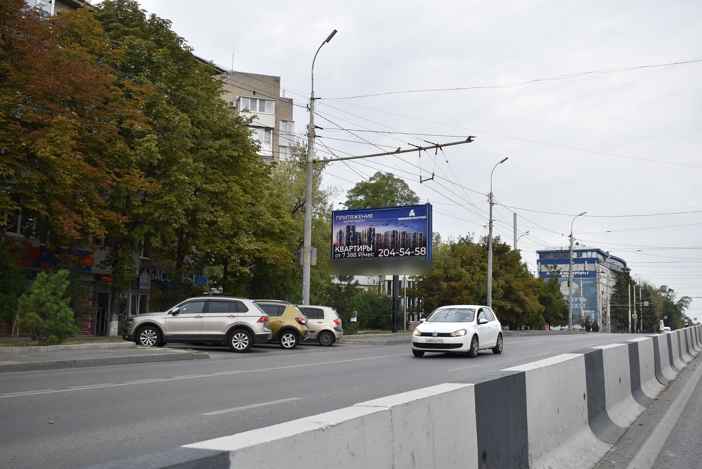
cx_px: 351
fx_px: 732
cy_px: 234
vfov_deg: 35.6
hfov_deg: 51.2
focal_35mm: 38
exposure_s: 1/1250
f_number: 5
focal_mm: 25
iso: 400
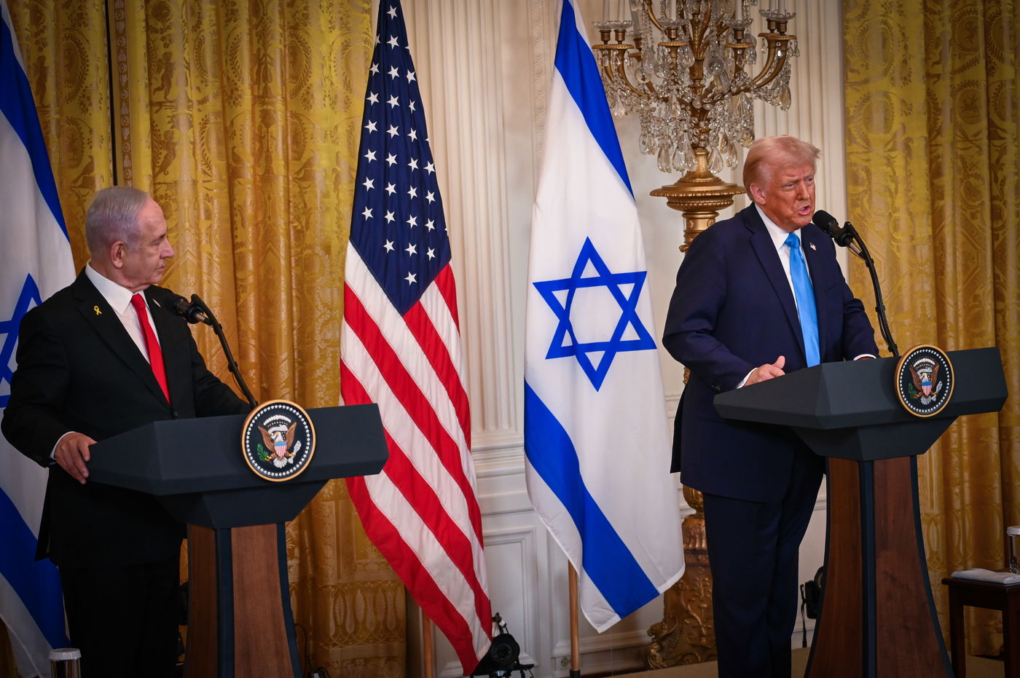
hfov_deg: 18.4
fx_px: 3142
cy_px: 339
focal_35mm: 111
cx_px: 510
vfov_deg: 12.3
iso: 3200
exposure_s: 1/100
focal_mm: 111
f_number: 4.8
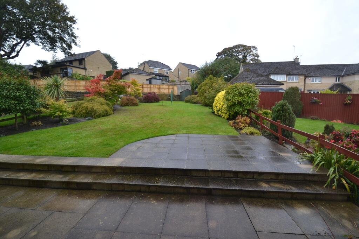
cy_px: 120
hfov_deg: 100.4
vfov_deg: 77.3
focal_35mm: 15
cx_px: 180
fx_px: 150
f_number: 5.6
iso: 280
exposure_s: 1/125
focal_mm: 10
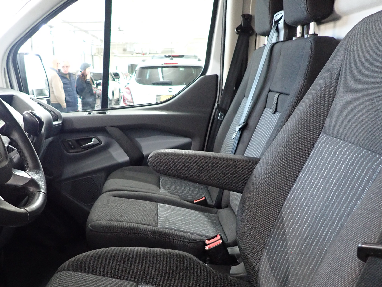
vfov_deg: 39.0
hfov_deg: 51.2
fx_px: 397
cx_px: 164
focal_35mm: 36
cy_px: 198
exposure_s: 1/30
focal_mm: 4.5
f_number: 2
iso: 400
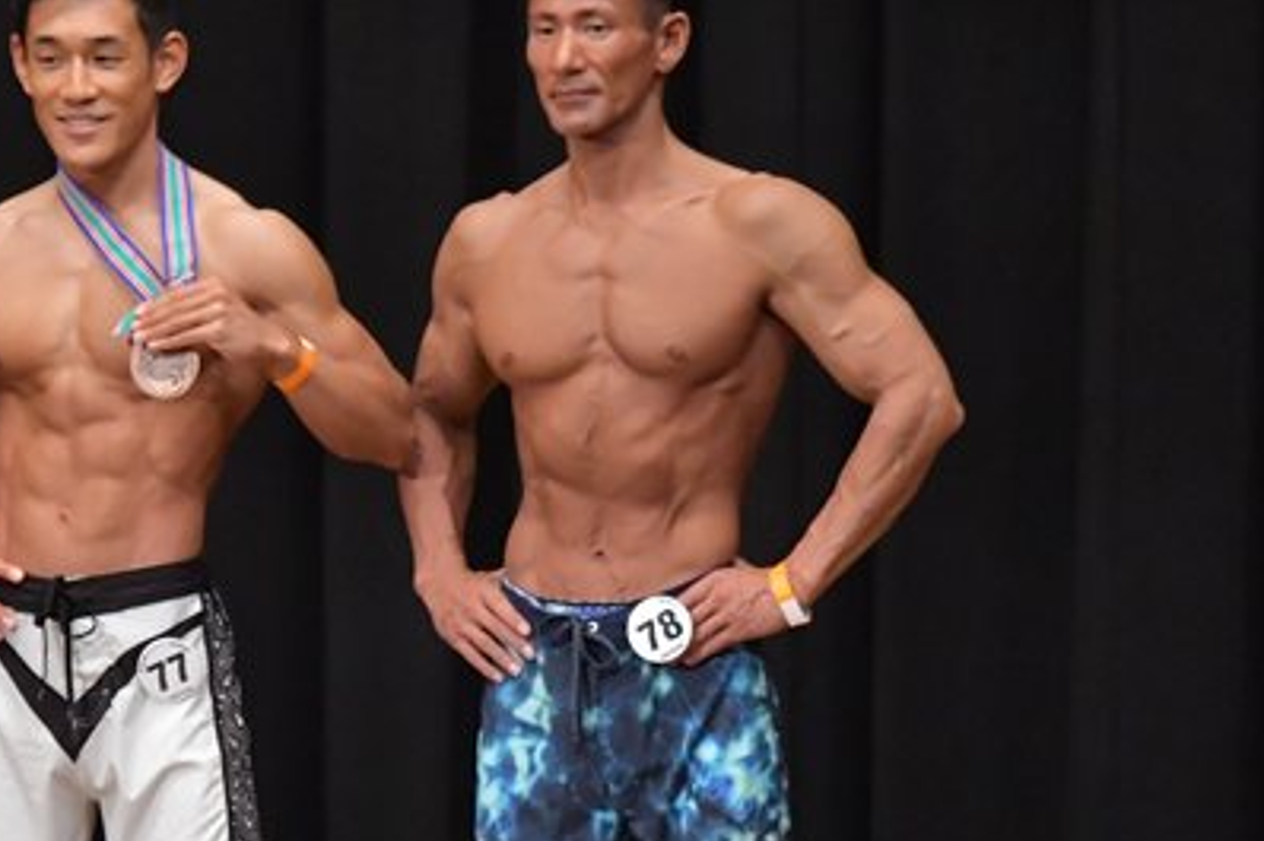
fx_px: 17407
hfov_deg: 4.2
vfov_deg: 2.8
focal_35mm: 496
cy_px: 663
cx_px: 268
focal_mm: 170
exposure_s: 1/400
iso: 6400
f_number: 5.6
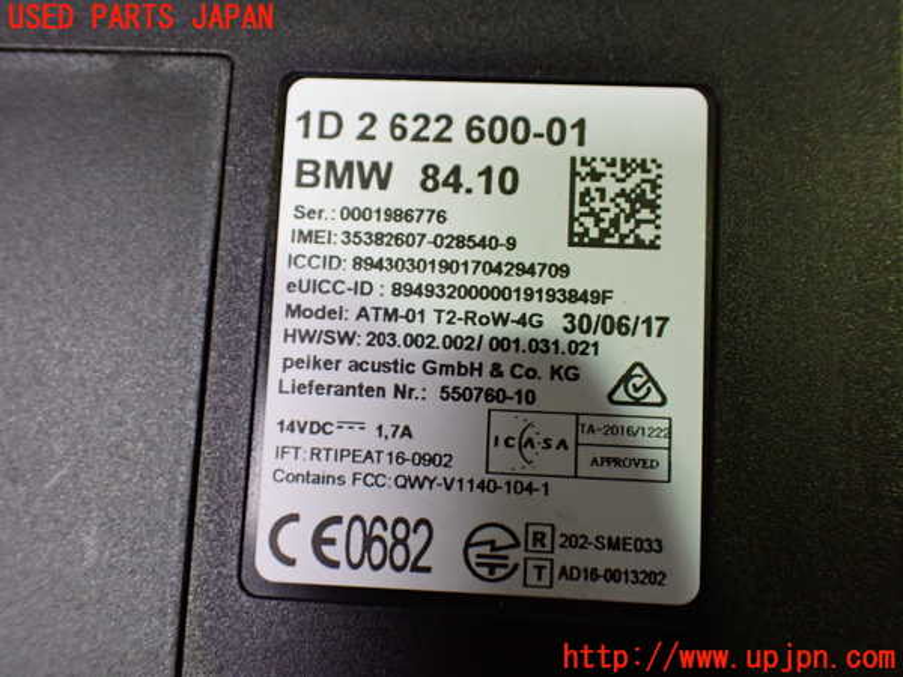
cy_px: 338
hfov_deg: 56.8
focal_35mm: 32
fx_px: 835
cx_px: 452
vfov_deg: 44.2
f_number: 2.4
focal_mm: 5.79
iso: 800
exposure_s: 1/80
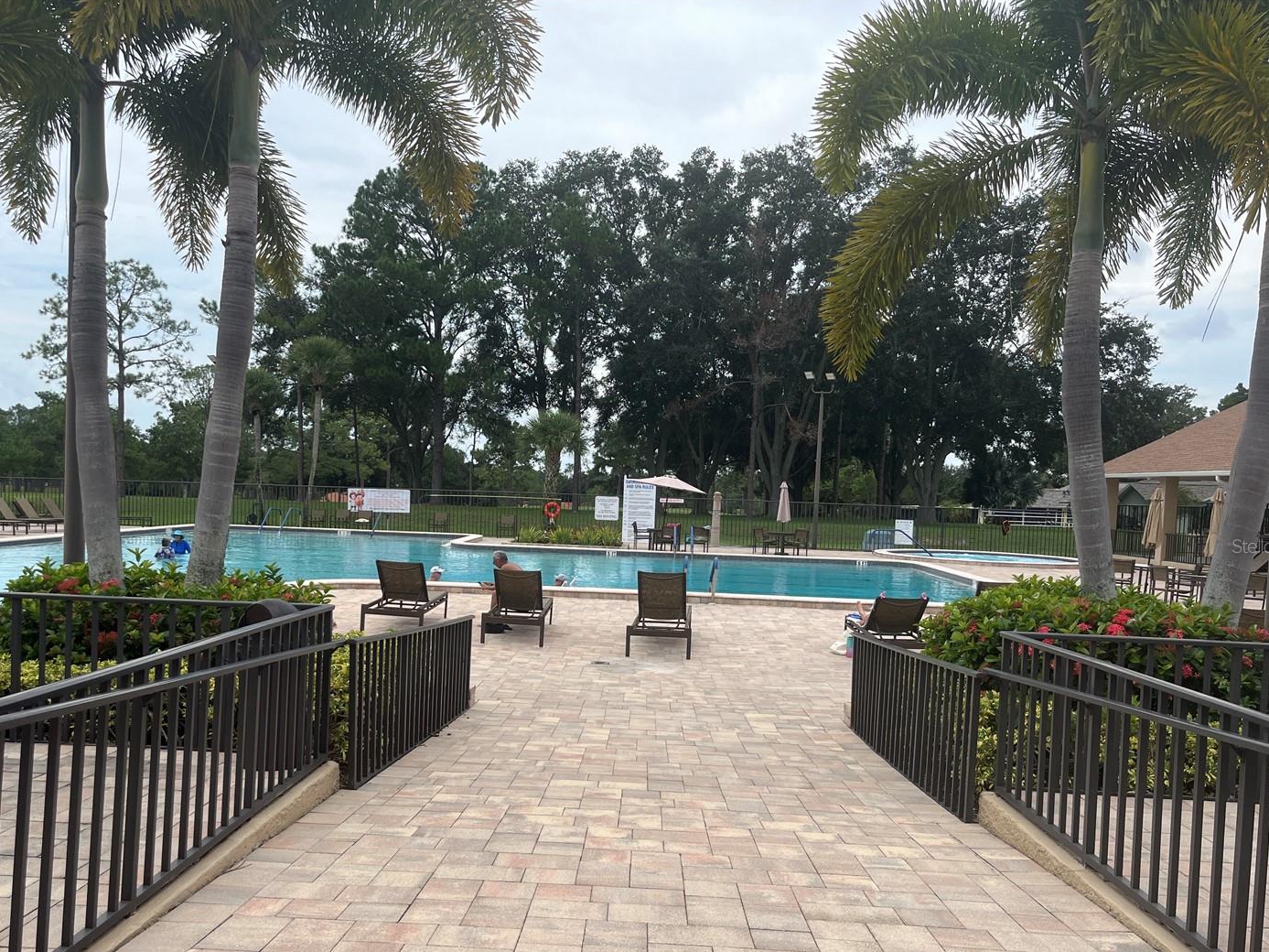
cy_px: 546
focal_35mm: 30
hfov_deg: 59.9
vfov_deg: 46.6
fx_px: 1100
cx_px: 586
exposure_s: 1/2967
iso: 50
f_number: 1.6
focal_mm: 5.1
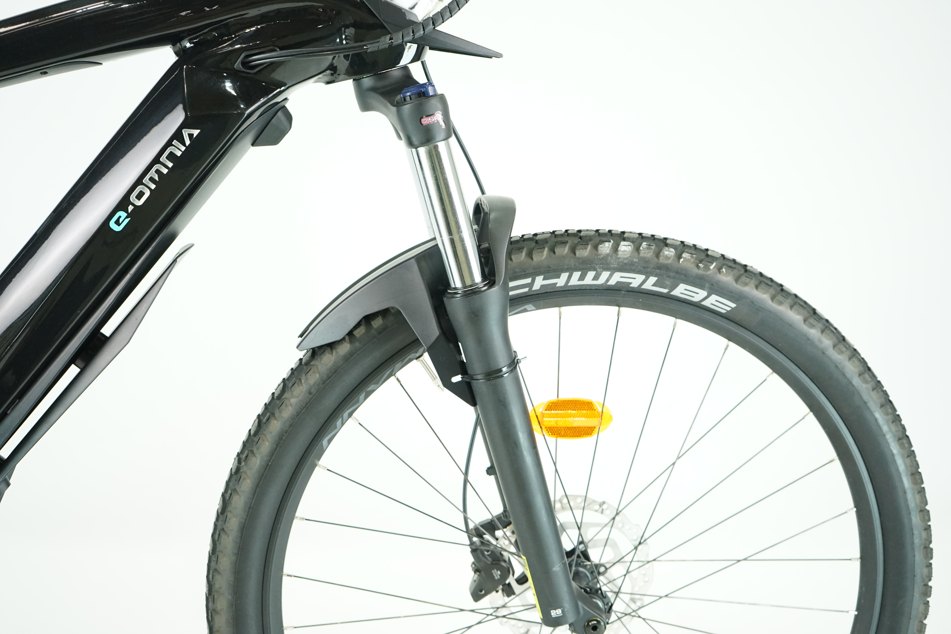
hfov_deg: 46.4
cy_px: 317
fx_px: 1109
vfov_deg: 31.9
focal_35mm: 42
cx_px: 476
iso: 3200
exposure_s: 1/200
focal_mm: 42
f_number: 5
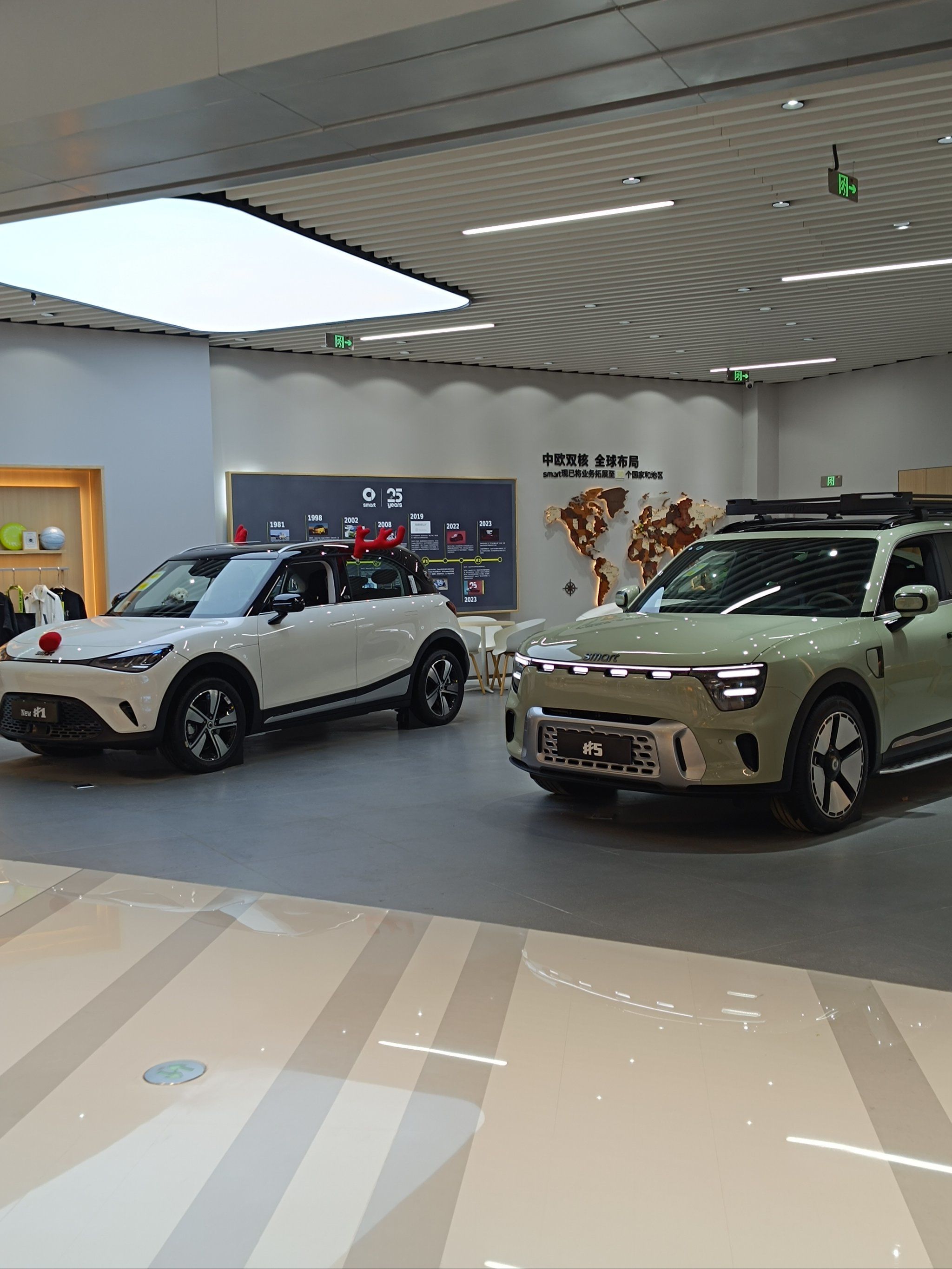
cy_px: 634
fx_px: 880
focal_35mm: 24
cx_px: 476
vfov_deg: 71.6
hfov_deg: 56.8
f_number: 1.88
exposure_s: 1/101
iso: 103
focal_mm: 5.59
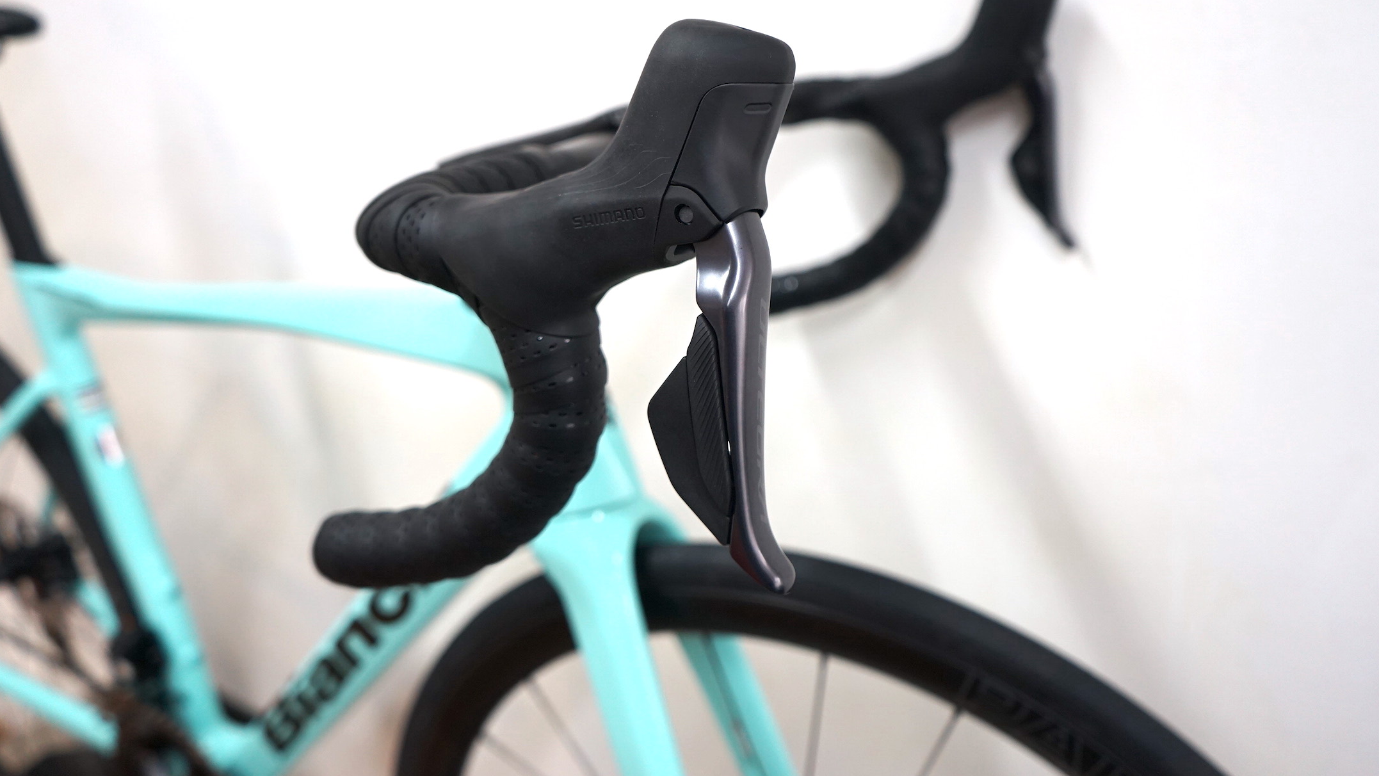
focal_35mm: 31
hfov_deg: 62.6
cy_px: 359
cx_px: 678
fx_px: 1134
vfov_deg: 37.8
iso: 640
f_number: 4
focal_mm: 29
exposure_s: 1/60
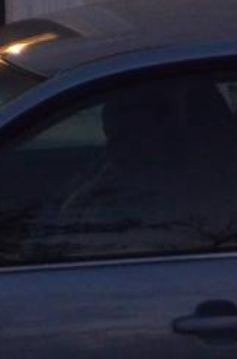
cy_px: -711
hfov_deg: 5.3
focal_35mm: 243
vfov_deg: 7.5
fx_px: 2416
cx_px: -446
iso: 2200
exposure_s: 1/60
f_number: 4.2
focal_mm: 26
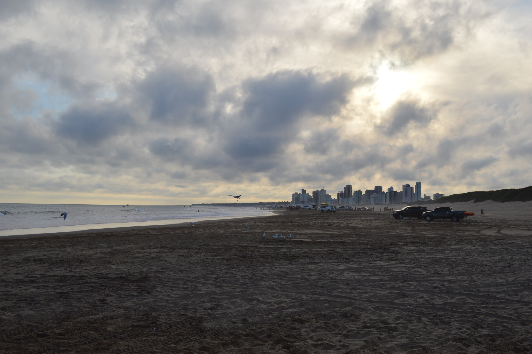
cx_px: 266
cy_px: 177
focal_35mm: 36
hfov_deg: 53.2
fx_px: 532
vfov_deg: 36.8
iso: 100
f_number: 9
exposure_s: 1/200
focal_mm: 24
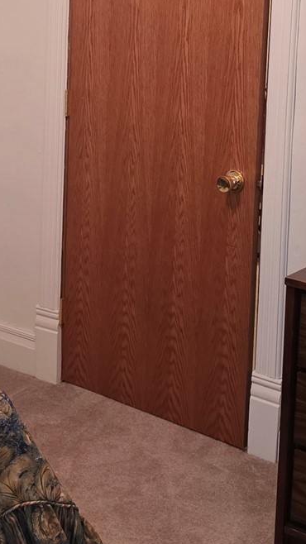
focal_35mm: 78
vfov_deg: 26.5
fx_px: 1125
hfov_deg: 15.4
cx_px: 63
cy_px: 89
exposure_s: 1/120
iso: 400
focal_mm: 6.3
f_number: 1.7
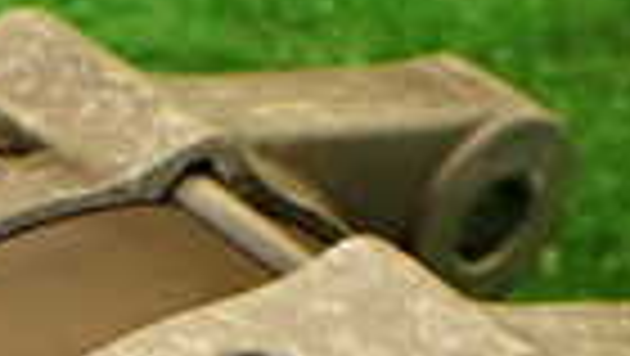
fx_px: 2340
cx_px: -9
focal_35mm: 140
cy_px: 870
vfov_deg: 8.0
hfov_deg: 15.1
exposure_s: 1/30
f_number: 2.3
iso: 250
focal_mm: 5.4
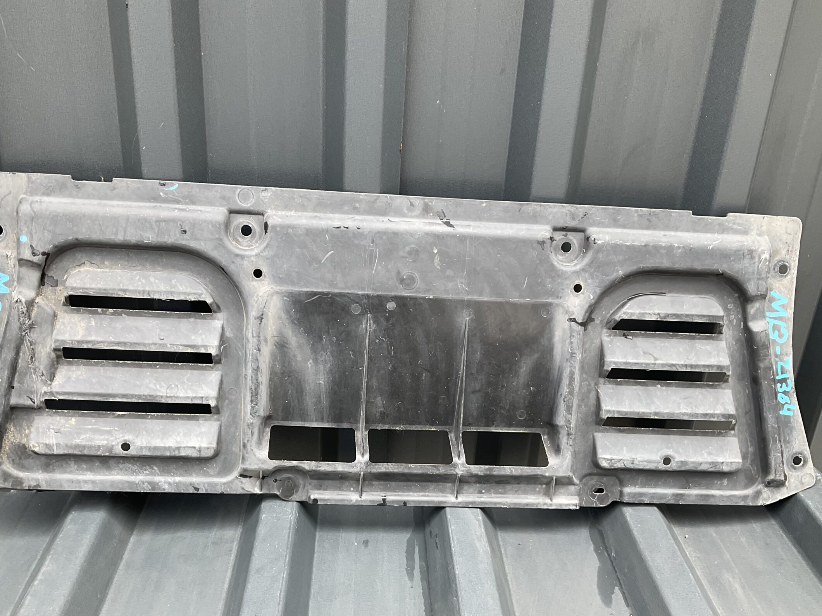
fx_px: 831
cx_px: 394
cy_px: 367
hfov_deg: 52.6
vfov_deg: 40.5
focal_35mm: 35
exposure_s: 1/126
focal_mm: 3
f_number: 1.8
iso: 16
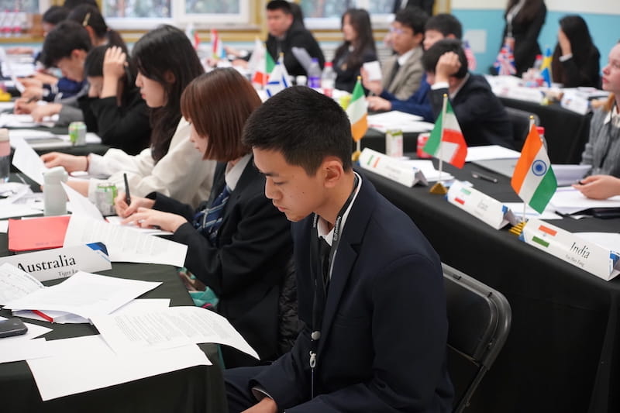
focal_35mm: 55
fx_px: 947
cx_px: 310
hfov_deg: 36.3
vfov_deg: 24.6
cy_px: 206
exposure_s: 1/160
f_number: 4
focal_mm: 55
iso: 5000
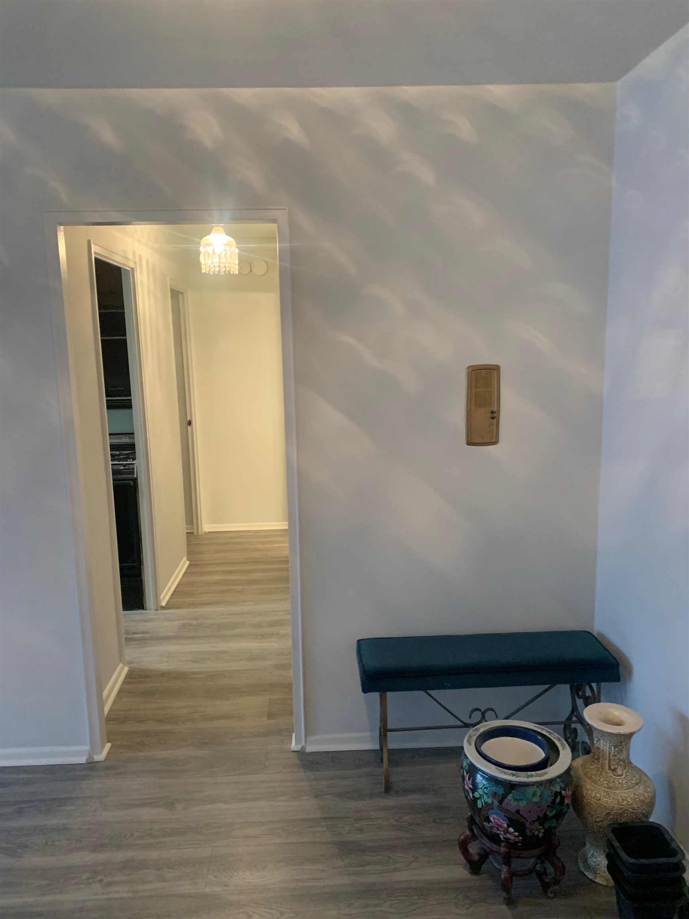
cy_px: 460
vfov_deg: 67.3
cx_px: 344
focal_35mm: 26
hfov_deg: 53.1
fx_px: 690
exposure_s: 1/40
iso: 320
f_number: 1.8
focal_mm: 4.25
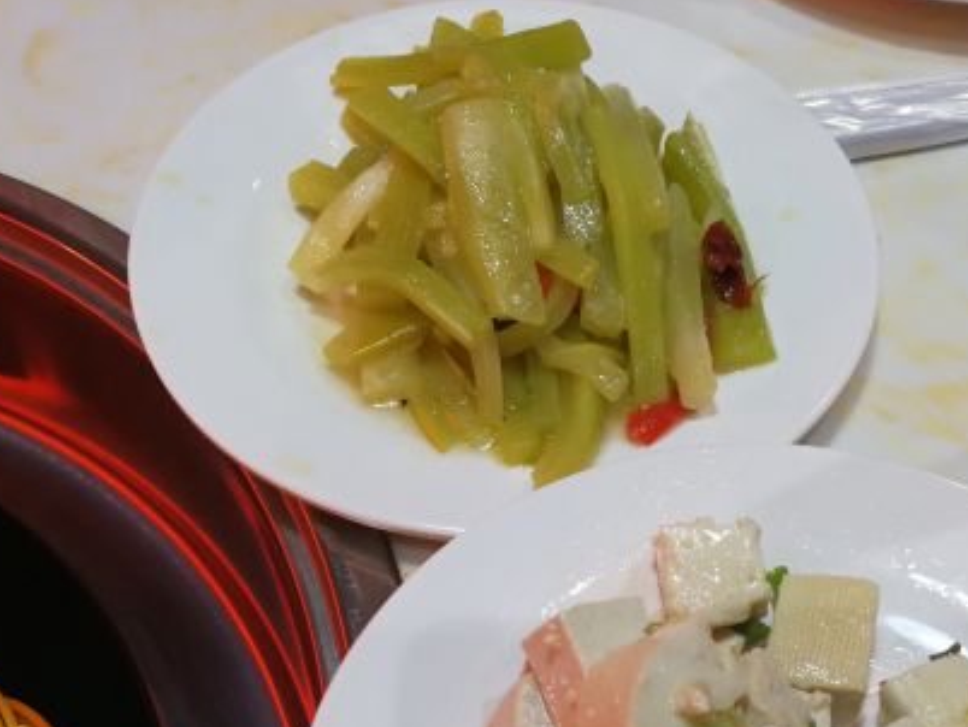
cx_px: 576
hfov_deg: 40.3
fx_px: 1315
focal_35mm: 47
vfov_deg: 29.9
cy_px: 622
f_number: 2.2
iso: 160
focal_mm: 3.95
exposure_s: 1/50
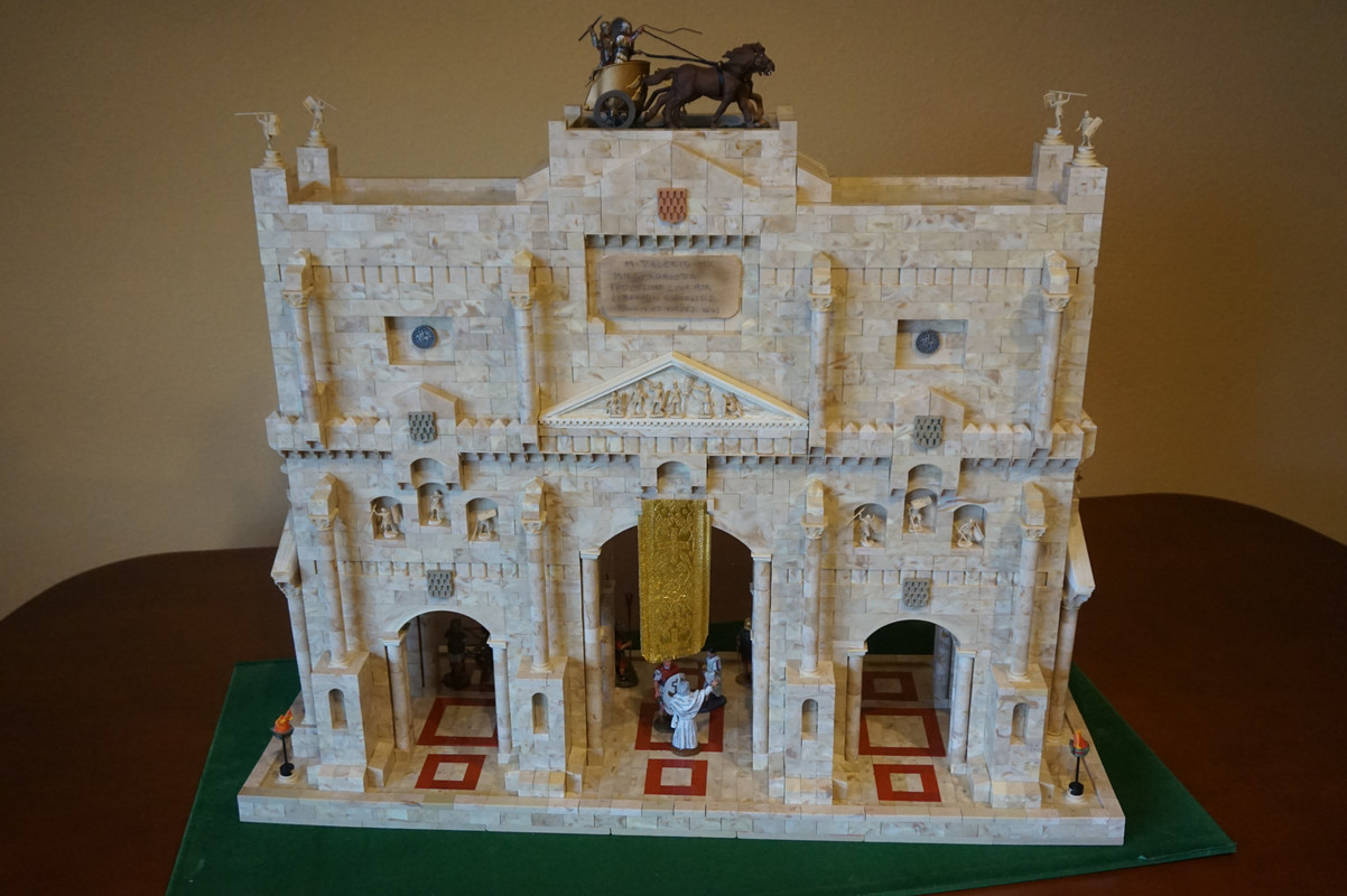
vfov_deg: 39.9
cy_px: 448
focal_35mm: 33
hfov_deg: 57.2
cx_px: 674
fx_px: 1234
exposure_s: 1/160
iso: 2000
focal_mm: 22
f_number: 4
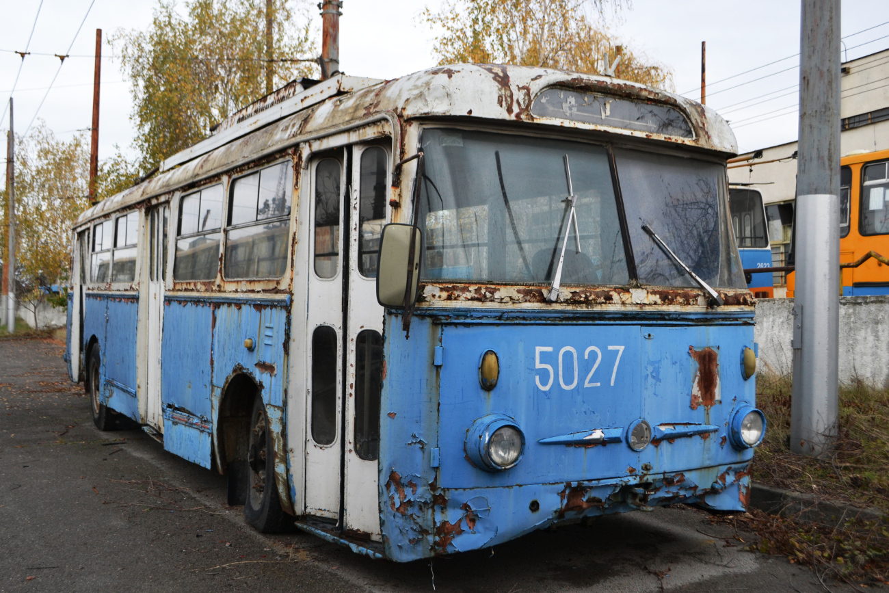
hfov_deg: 53.1
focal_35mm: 36
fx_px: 889
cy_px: 296
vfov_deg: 36.9
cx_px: 444
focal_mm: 24
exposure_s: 1/125
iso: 320
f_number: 5.6
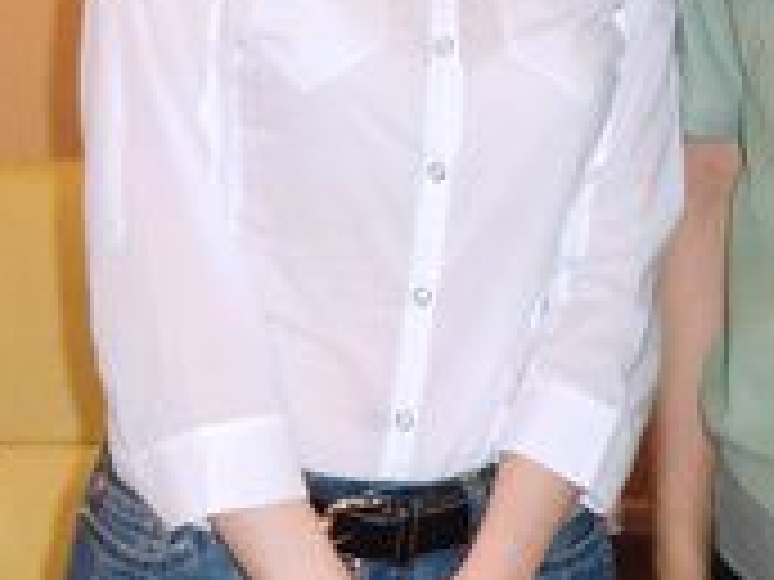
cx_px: 711
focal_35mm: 109
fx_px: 2437
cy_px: -40
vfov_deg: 13.3
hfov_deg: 17.7
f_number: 3.6
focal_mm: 6.1
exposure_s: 1/60
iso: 400
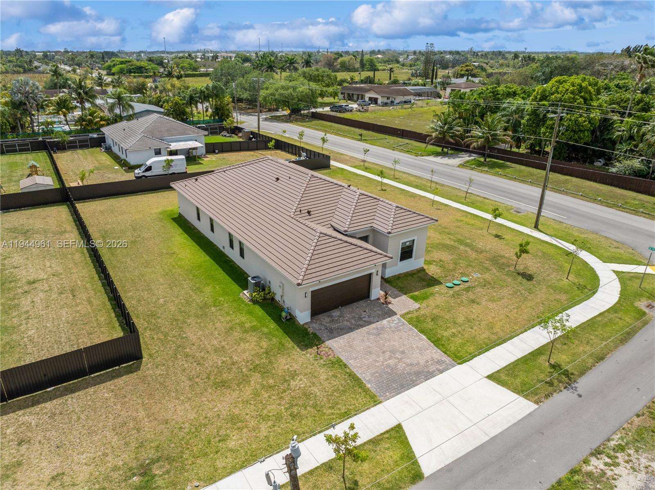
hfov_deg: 71.6
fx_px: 454
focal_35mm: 24
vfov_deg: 56.7
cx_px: 328
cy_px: 245
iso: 110
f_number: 2.8
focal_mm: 12.29
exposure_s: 1/2500
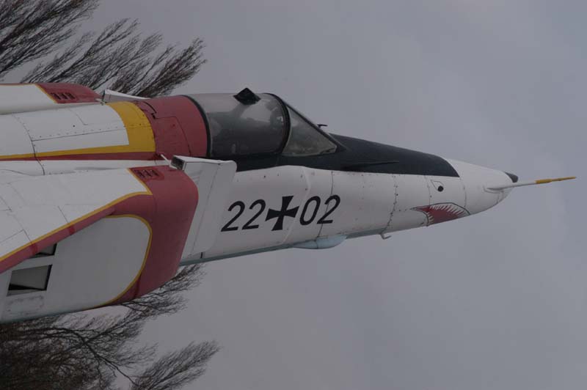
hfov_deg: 16.1
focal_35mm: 128
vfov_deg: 10.7
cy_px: 195
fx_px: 2077
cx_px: 294
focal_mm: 85
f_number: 8
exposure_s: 1/250
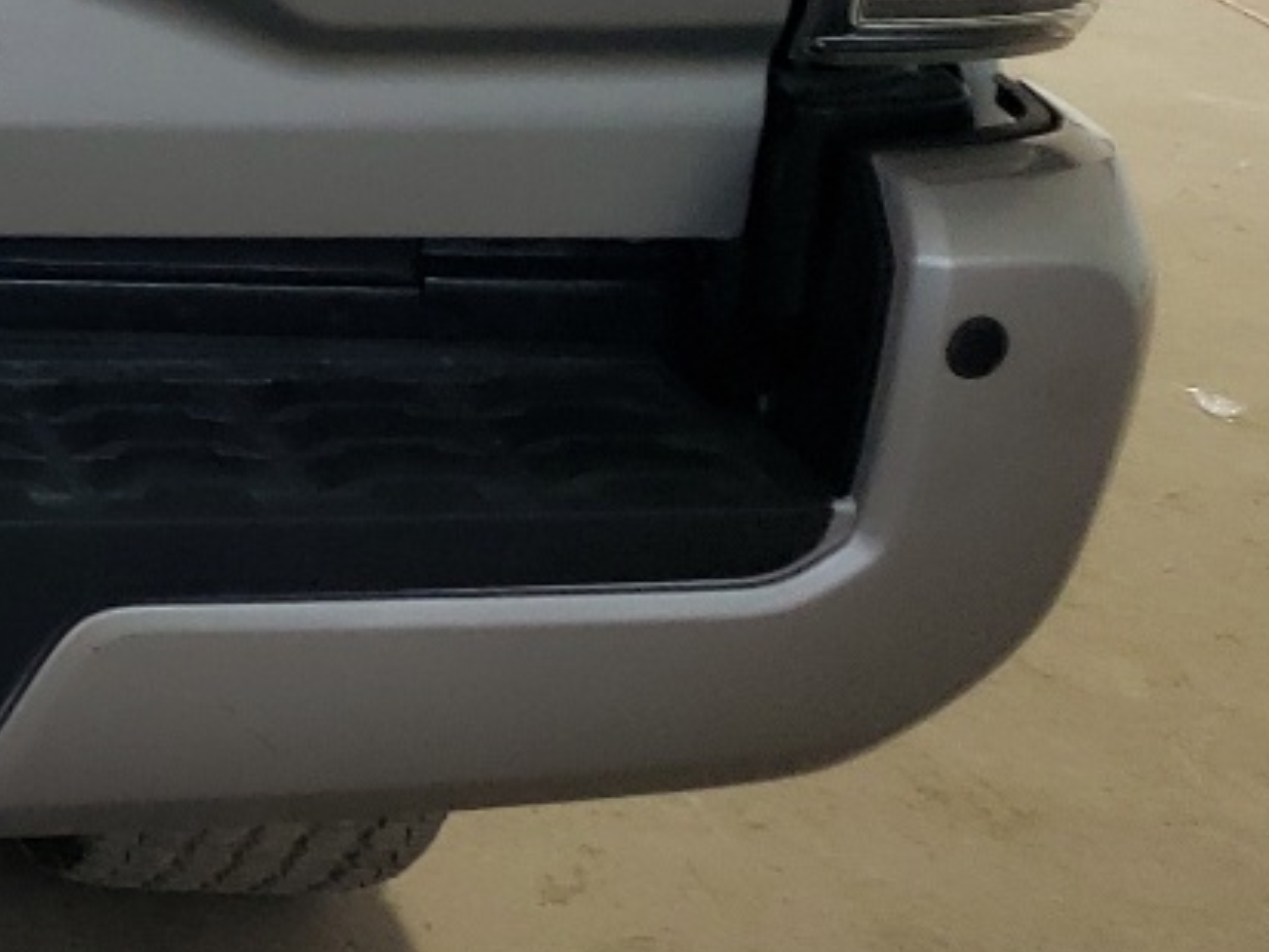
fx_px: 3703
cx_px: -952
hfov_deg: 16.5
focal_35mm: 101
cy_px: -114
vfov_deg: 14.3
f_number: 1.5
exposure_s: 1/120
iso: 57
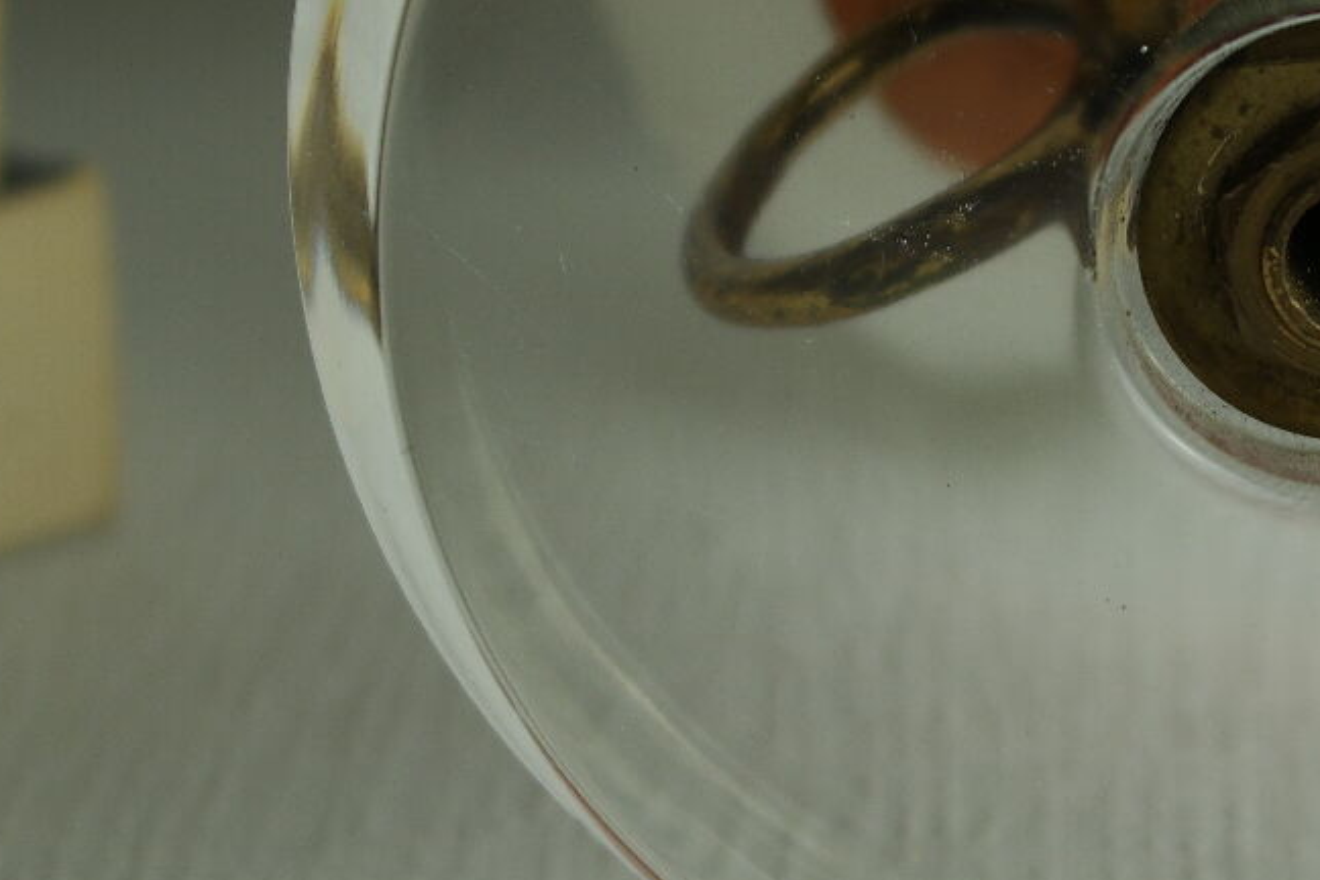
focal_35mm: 184
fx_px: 6746
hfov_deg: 11.1
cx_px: 1338
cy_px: 291
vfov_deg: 7.5
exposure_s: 1/30
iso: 100
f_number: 5.6
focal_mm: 45
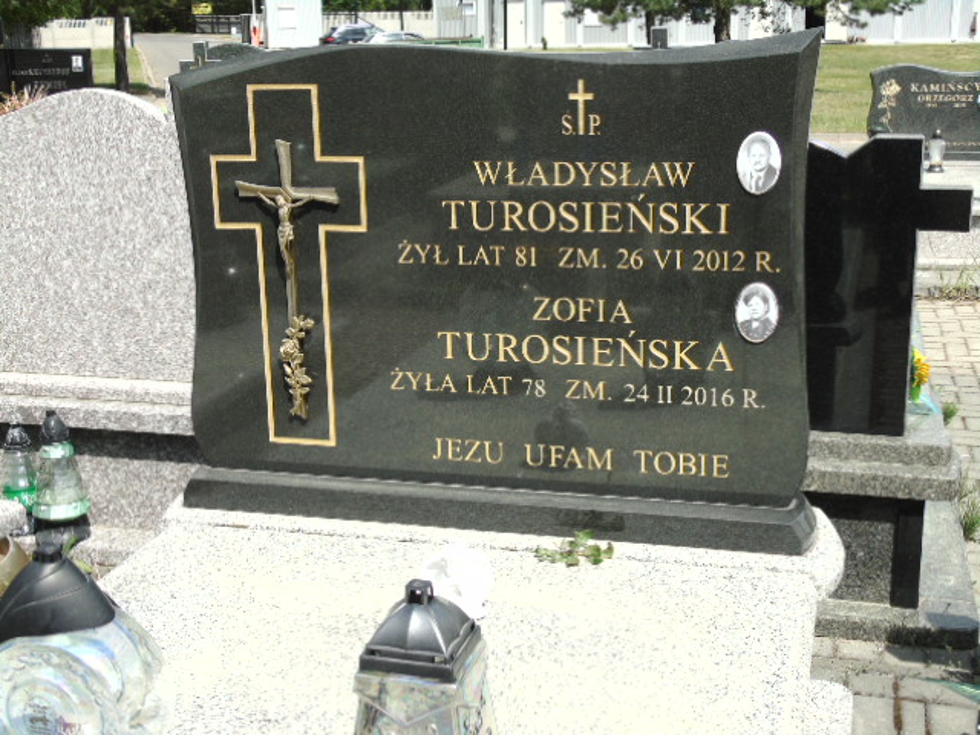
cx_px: 490
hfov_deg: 41.2
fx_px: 1302
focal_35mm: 46
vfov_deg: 31.5
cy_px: 368
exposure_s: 1/640
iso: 80
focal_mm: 8.2
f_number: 4.1
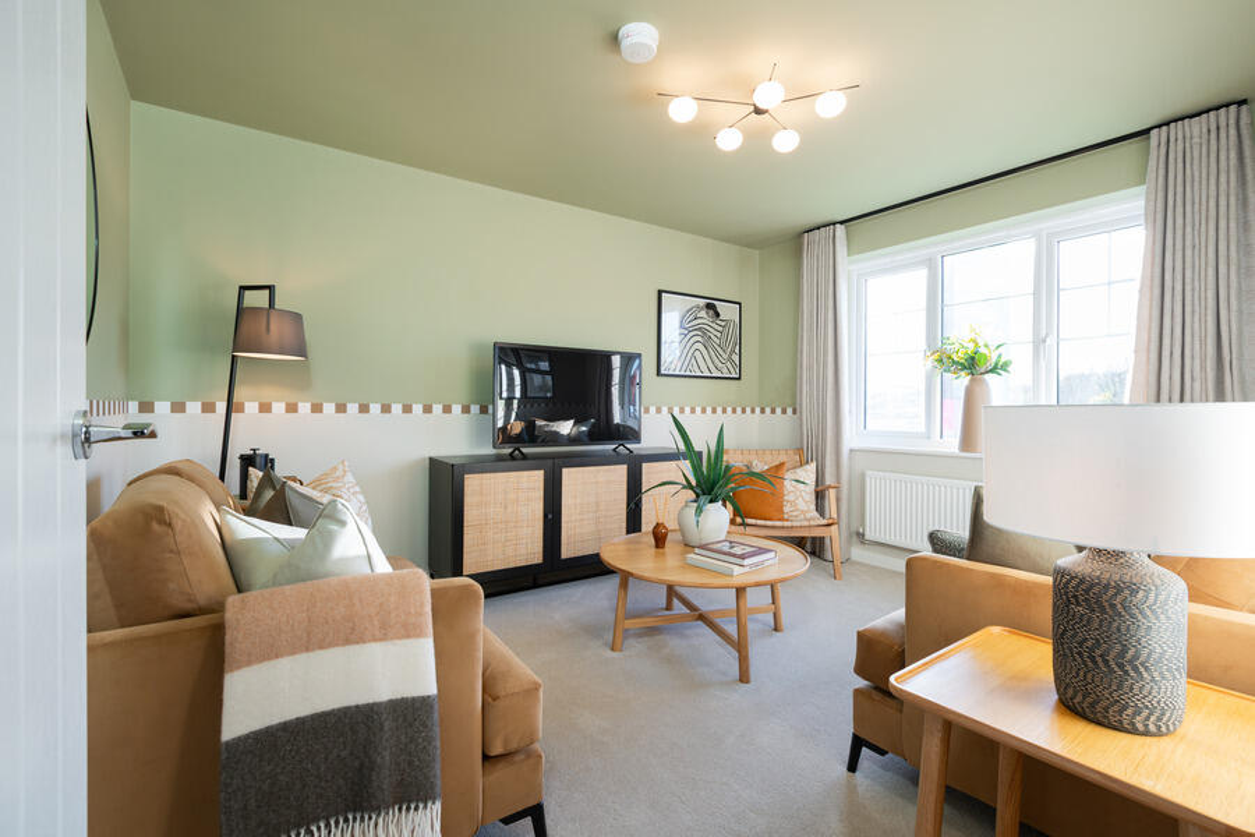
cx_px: 628
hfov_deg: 96.7
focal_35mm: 16
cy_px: 418
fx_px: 558
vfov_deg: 73.7
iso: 250
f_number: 8
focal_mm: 16
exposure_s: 1/13
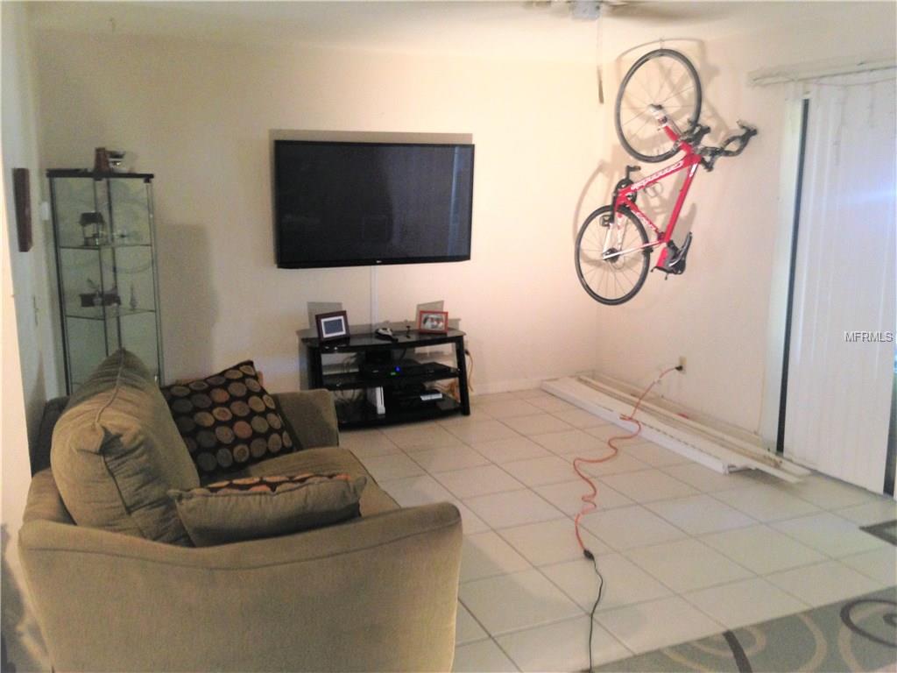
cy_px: 336
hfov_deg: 55.4
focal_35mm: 33
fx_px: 855
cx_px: 448
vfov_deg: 42.9
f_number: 2.4
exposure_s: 1/20
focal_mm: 4.12
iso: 250
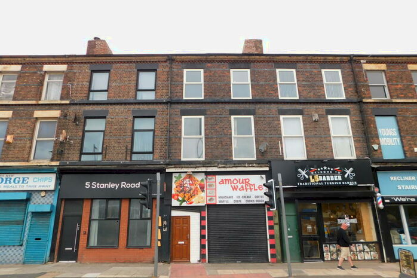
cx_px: 208
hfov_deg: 73.8
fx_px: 278
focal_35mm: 24
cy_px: 133
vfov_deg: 53.1
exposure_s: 1/500
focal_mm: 4
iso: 125
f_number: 3
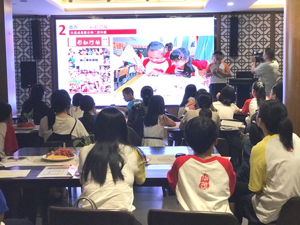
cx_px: 150
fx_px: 494
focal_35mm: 57
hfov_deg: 33.8
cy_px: 112
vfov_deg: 25.7
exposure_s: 1/53
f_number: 2.8
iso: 200
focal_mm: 6.6
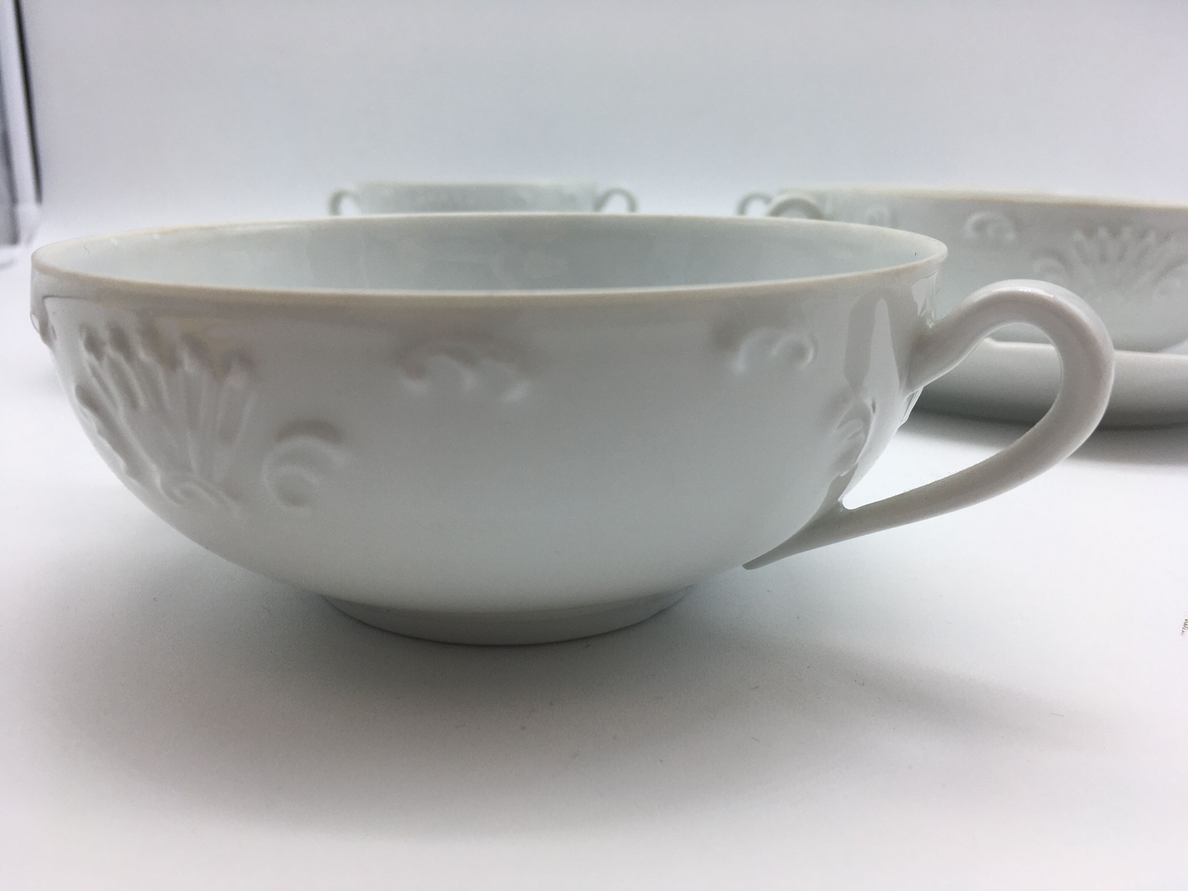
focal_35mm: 29
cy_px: 446
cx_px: 594
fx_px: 995
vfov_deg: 48.2
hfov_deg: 61.7
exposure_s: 1/234
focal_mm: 4.15
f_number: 2.2
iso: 25
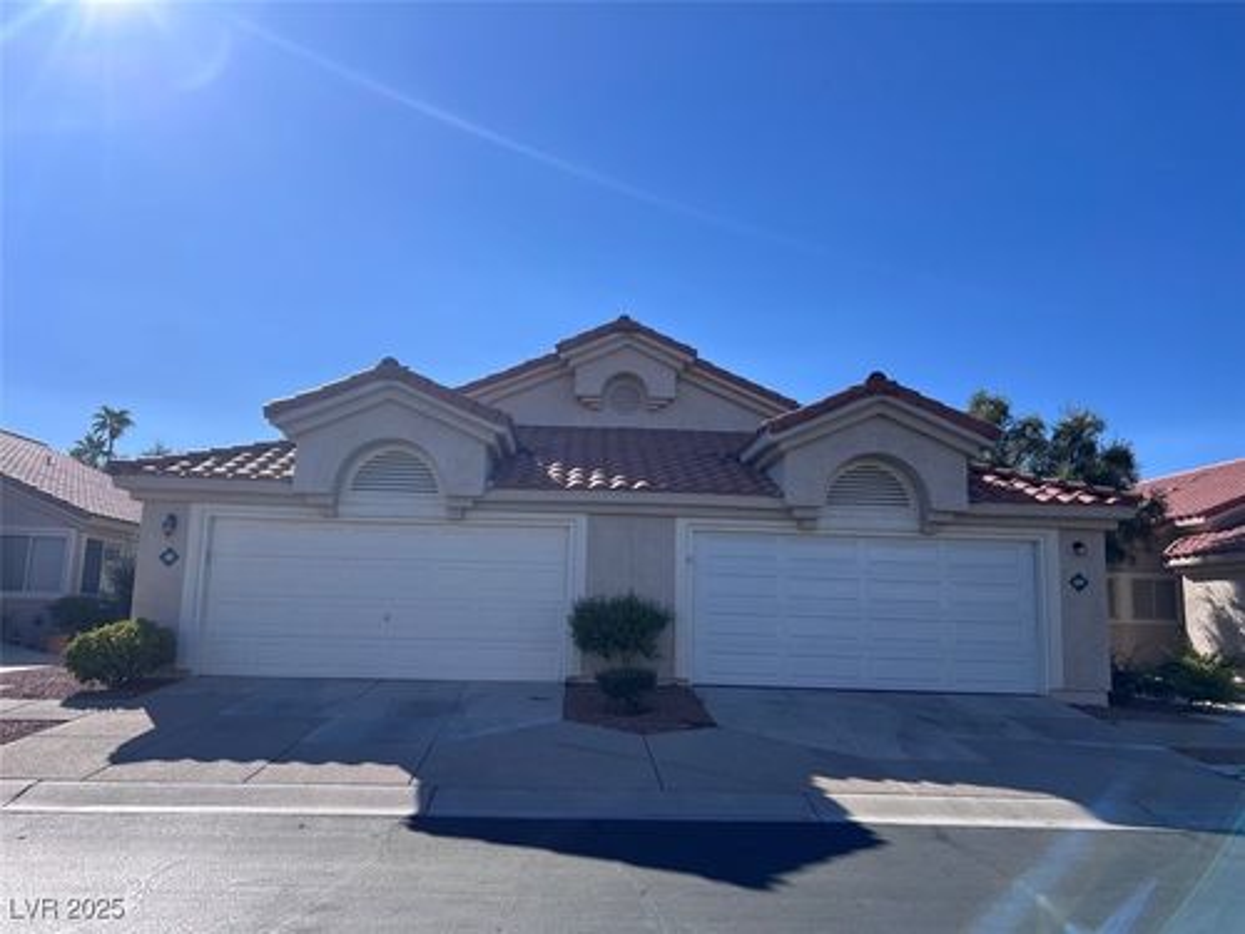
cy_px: 467
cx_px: 622
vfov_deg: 53.1
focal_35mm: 26
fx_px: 935
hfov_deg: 67.3
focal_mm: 5.7
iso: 50
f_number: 1.5
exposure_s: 1/5882
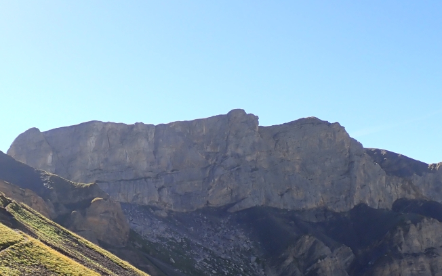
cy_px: 209
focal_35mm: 52
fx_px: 627
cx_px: 176
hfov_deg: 38.7
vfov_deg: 24.6
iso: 100
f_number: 3.2
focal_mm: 5.79
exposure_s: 1/500
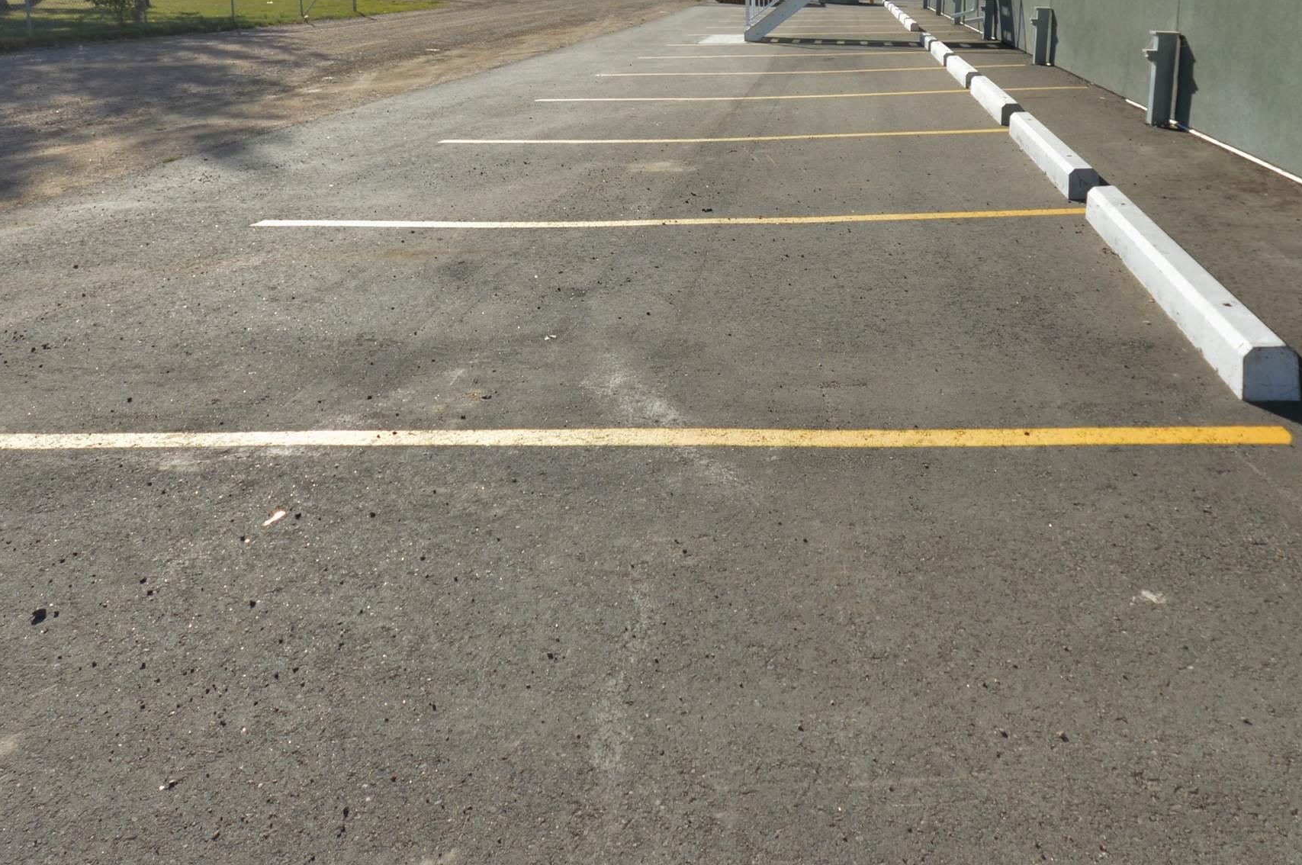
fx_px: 975
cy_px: 130
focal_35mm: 27
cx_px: 792
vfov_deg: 44.6
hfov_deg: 66.7
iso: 100
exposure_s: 1/250
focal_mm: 10
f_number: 8
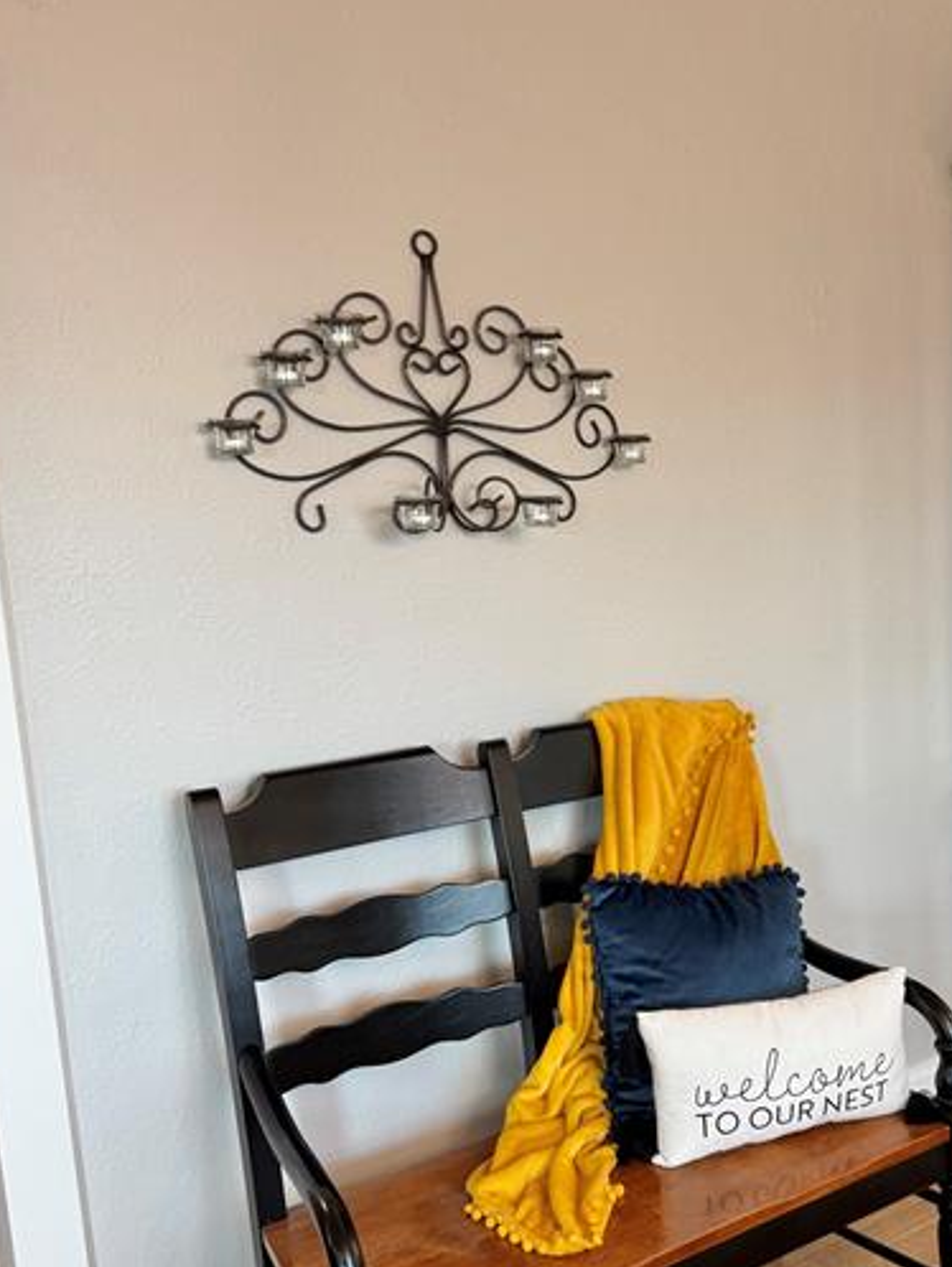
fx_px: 1356
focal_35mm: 37
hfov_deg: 37.8
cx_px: 705
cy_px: 743
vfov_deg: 49.9
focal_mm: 6.76
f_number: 1.78
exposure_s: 1/60
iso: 125
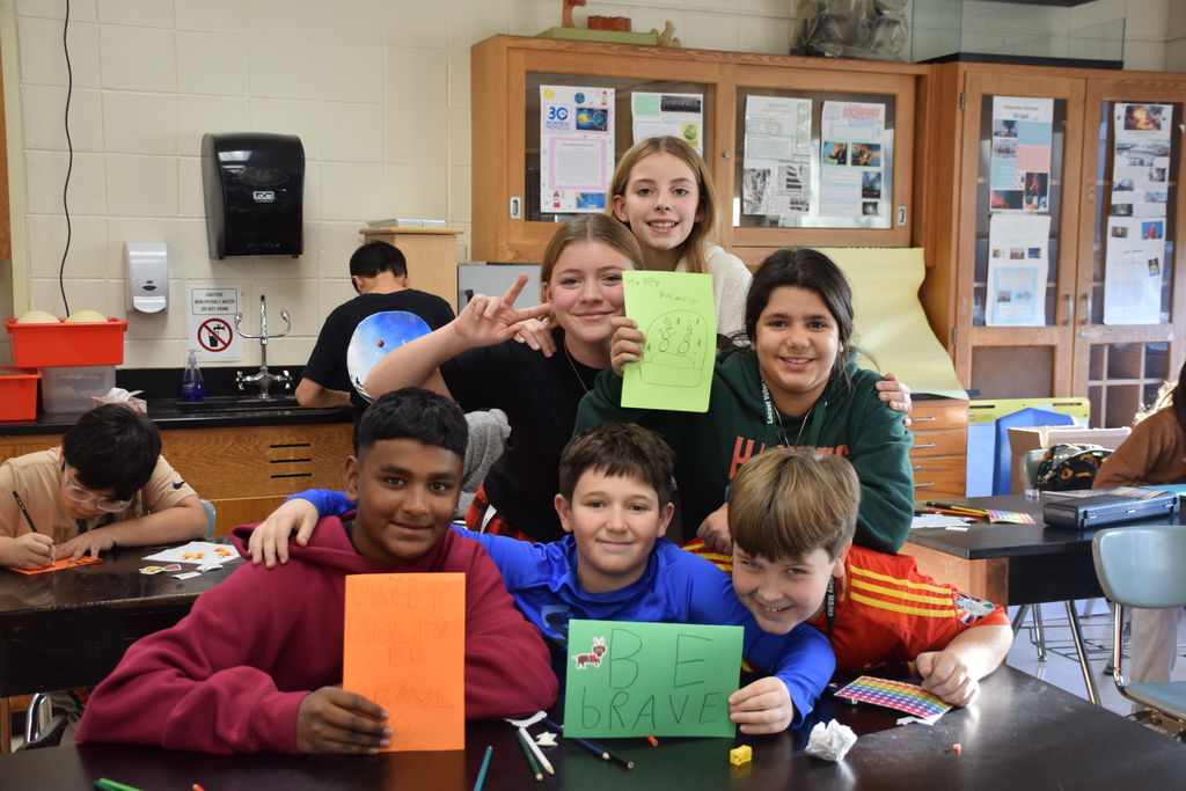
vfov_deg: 33.0
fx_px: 1334
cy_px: 396
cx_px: 593
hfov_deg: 47.9
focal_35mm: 40
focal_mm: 27
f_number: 4
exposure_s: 1/60
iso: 560
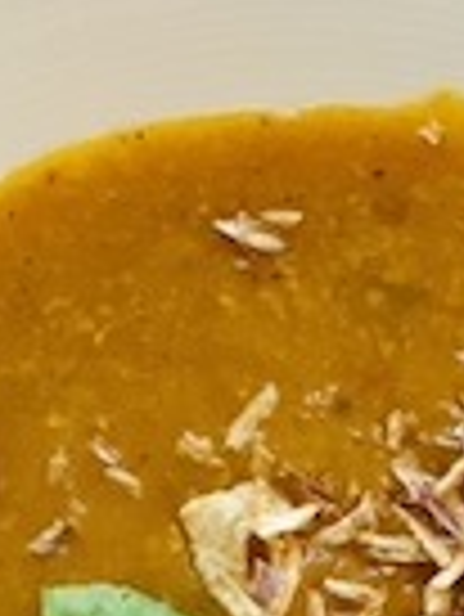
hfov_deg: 5.9
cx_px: 207
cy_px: 704
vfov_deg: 7.8
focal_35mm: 253
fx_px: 4515
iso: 200
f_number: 2
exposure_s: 1/120
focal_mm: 6
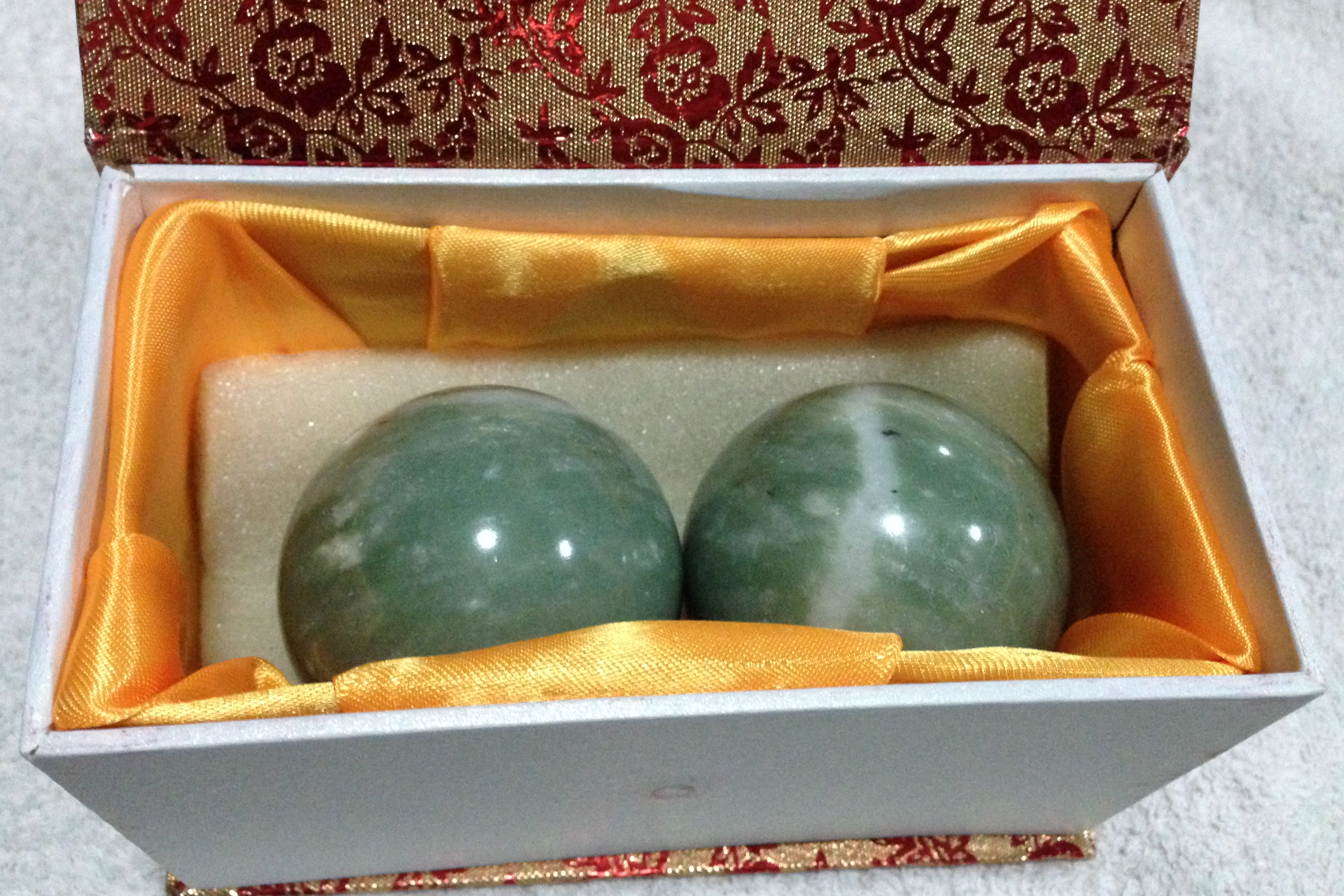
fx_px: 1307
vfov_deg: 37.9
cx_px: 669
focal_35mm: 35
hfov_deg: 54.4
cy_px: 448
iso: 500
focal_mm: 4.12
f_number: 2.4
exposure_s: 1/17
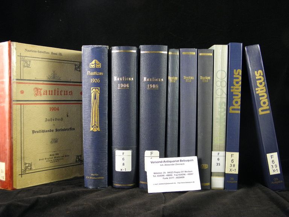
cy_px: 108
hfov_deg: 51.4
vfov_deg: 39.7
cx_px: 144
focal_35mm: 36
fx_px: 301
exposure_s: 1/25
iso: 200
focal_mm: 6.4
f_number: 3.7
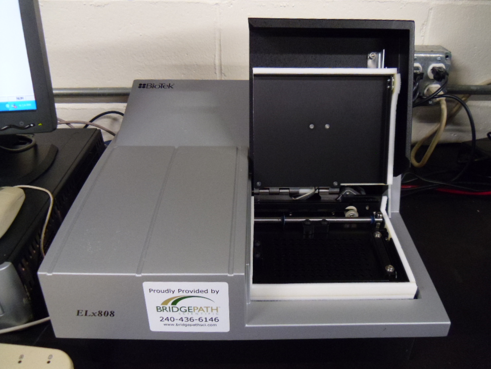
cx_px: 248
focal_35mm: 32
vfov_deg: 44.2
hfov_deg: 56.8
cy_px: 188
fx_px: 454
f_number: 3.3
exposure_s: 1/22
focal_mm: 5.6
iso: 400
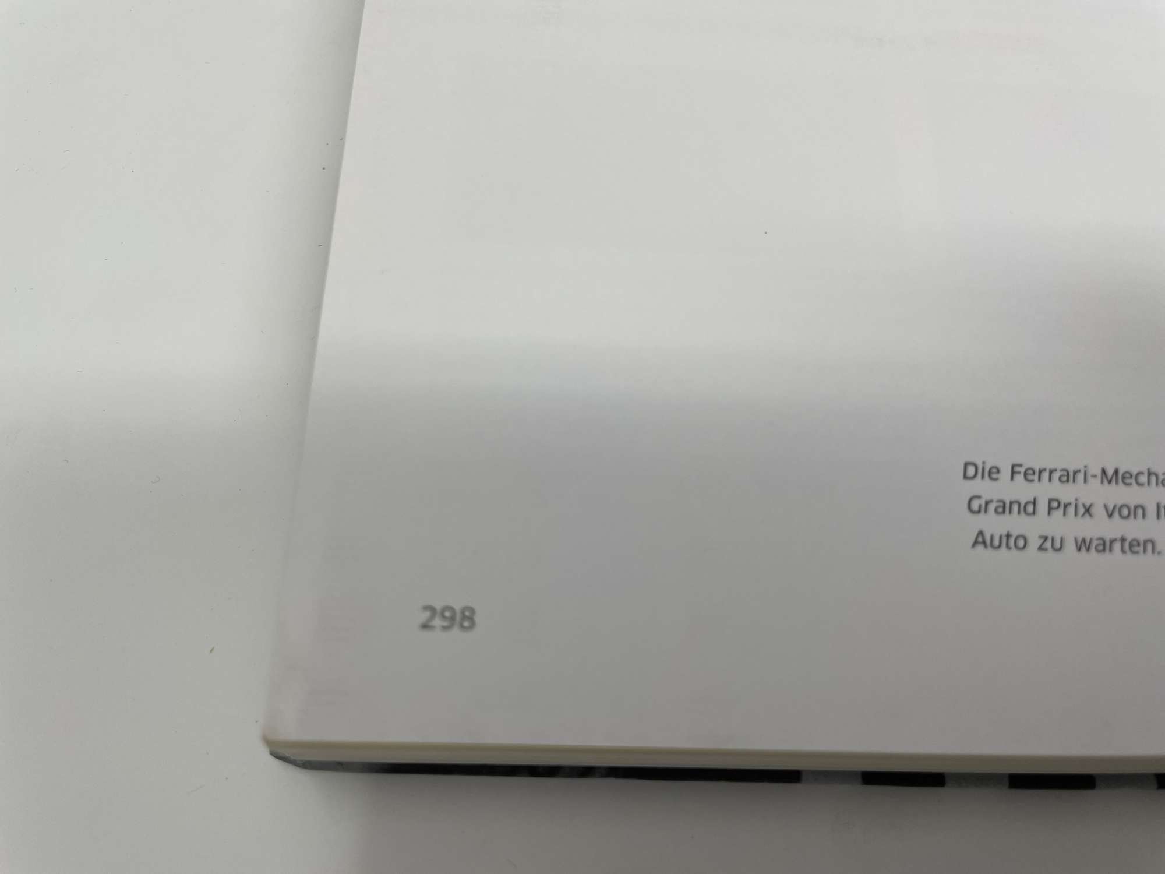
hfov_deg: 67.3
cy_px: 437
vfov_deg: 53.1
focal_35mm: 26
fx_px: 875
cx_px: 582
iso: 32
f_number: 1.6
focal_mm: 4.2
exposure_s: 1/412
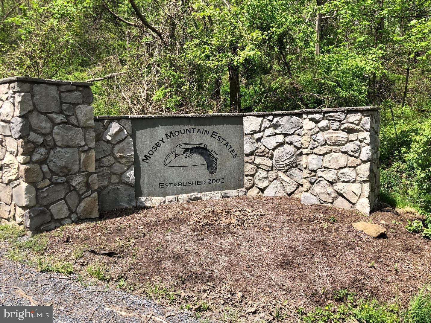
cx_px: 216
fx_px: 349
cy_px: 162
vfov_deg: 49.7
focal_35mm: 28
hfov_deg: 63.4
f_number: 1.8
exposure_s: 1/1104
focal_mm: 3.99
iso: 20
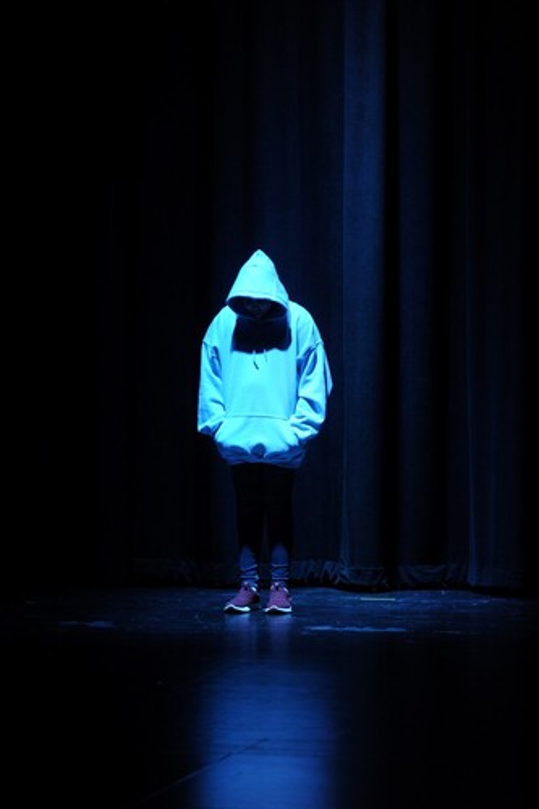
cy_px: 404
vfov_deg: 15.2
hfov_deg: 10.2
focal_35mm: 135
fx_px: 3034
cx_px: 270
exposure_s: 1/250
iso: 3200
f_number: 2.8
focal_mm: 135
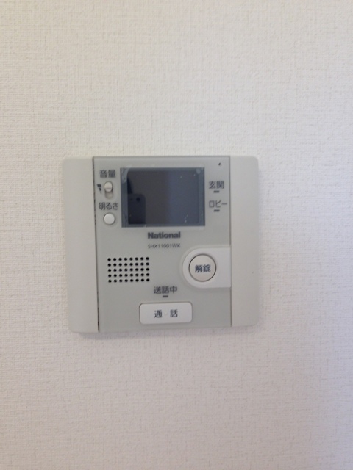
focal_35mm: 33
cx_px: 176
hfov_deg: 42.9
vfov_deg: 55.4
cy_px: 235
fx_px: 449
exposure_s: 1/25
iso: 50
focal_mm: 4.12
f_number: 2.4
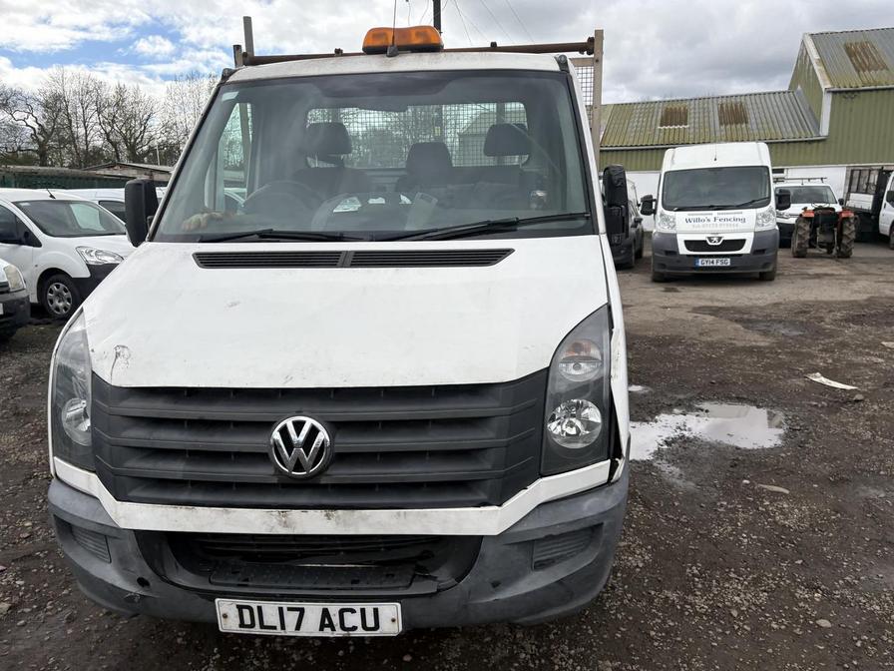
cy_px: 336
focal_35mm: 26
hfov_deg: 67.3
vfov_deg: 53.1
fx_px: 671
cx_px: 447
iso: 50
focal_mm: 5.96
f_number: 1.6
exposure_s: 1/1953
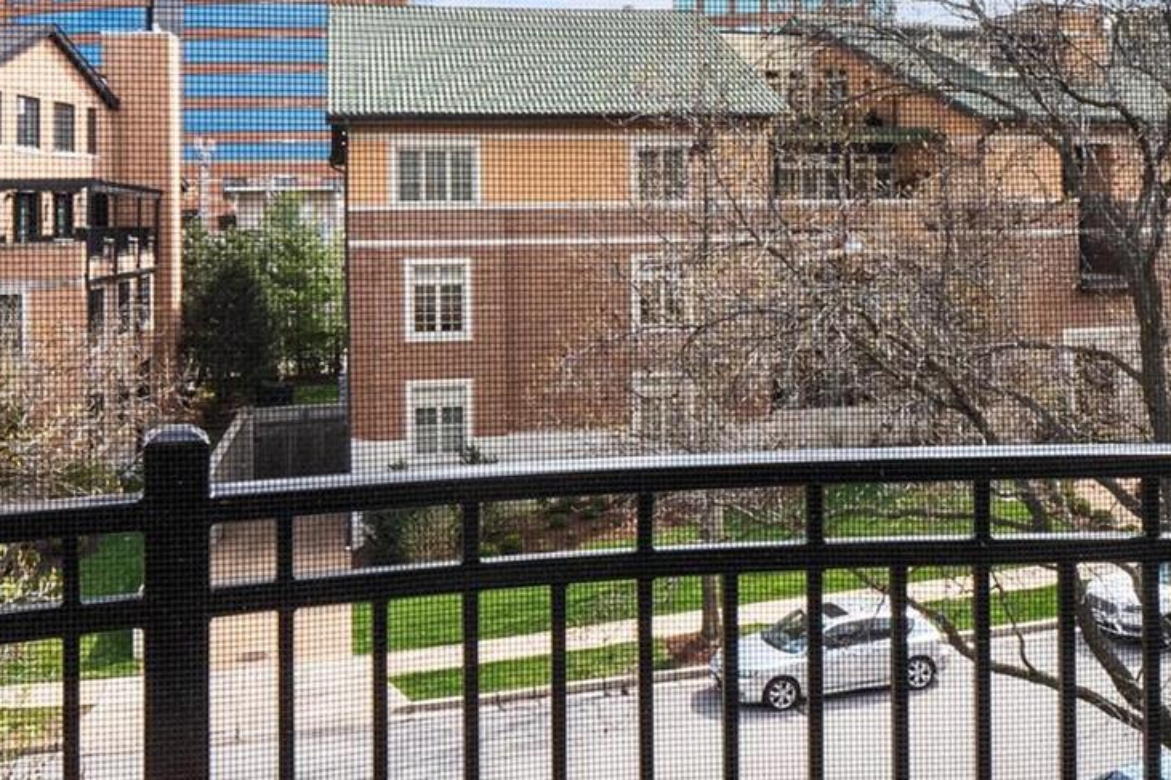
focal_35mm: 35
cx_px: 517
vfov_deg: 37.7
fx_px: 1138
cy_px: 328
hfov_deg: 54.3
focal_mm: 8
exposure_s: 1/125
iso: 400
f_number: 10
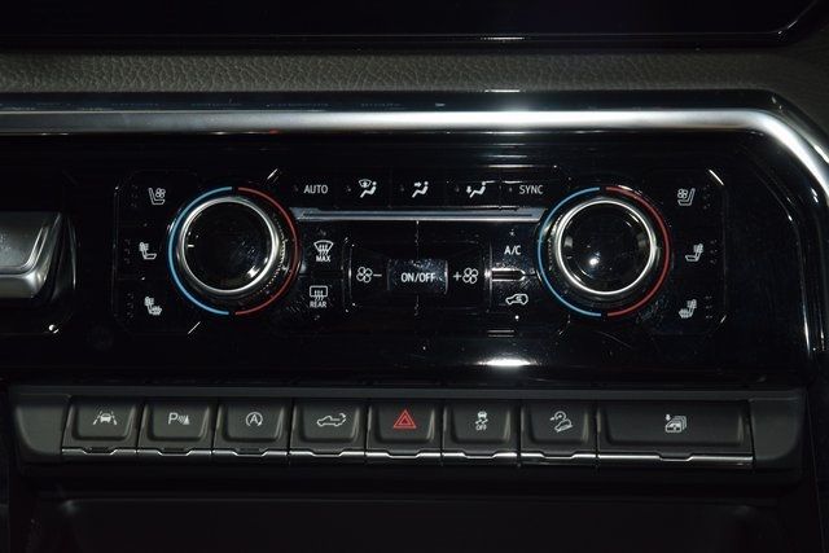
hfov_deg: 26.0
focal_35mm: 78
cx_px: 414
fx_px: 1796
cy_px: 276
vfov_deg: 17.5
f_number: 4.5
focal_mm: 52
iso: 900
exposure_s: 1/25
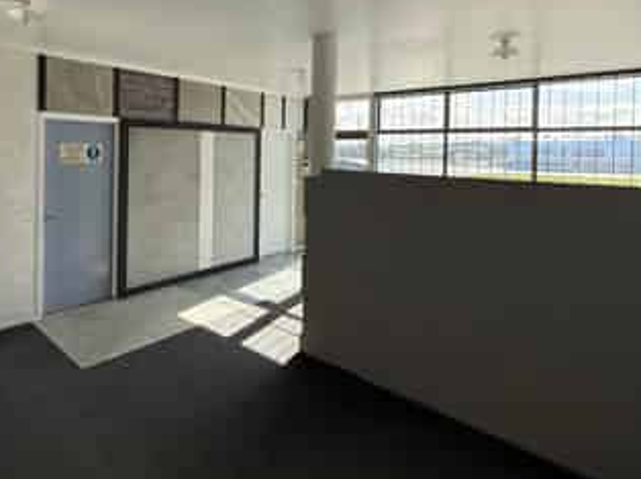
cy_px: 158
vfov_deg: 59.5
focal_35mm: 22
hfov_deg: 75.6
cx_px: 256
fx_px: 407
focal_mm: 2.22
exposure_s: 1/709
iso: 64
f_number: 2.2
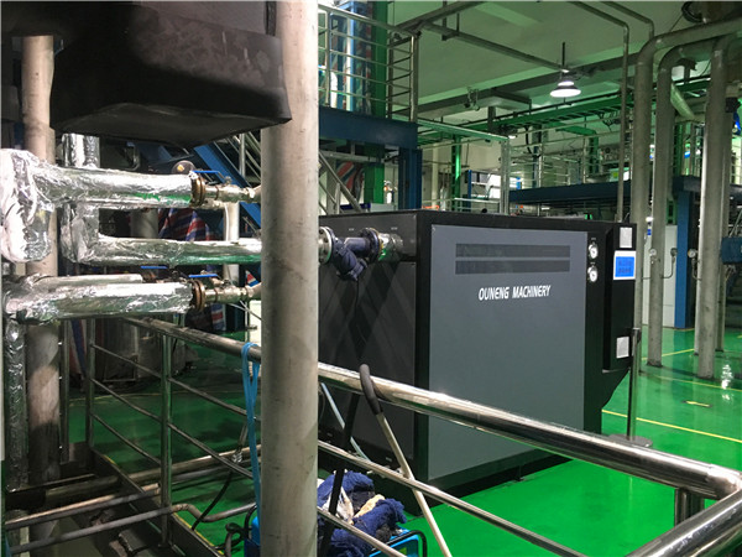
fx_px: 622
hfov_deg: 61.7
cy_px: 278
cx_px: 371
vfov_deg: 48.2
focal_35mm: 29
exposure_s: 1/33
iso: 250
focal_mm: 4.15
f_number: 2.2
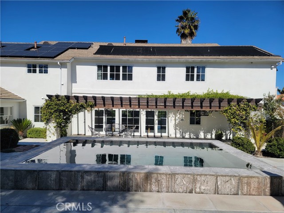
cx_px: 142
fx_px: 197
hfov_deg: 71.6
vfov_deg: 56.8
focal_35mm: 24
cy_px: 106
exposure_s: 1/1736
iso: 16
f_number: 1.8
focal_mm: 6.7
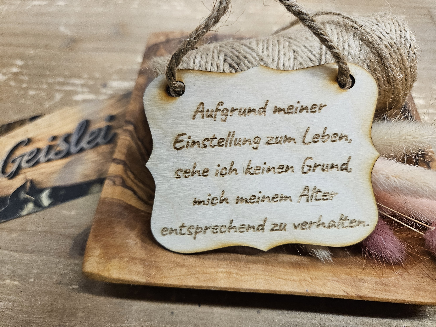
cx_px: 218
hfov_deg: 73.9
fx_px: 290
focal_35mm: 23
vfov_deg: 58.9
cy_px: 164
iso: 320
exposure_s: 1/100
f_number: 1.8
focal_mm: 5.4
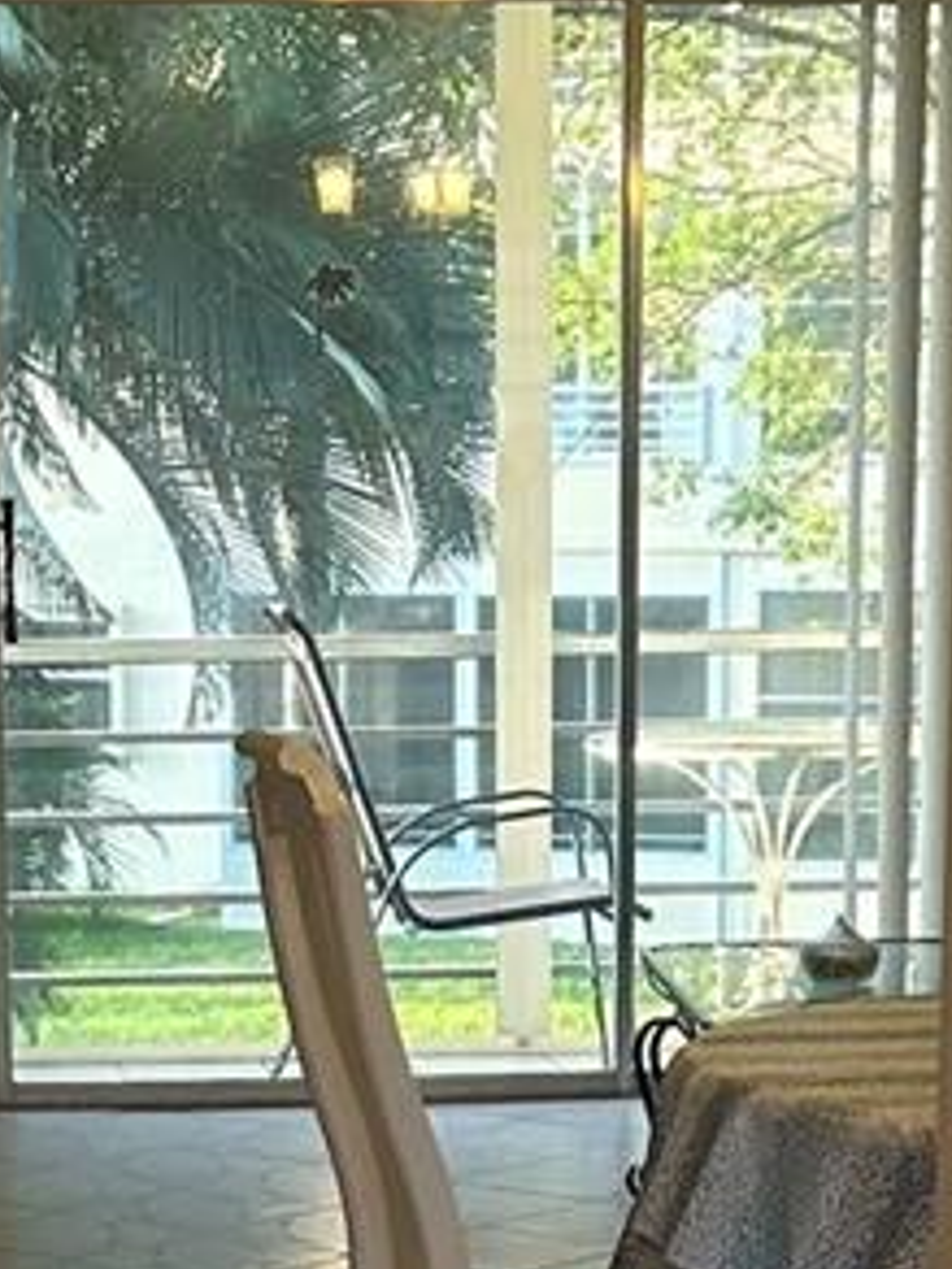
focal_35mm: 137
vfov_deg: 13.9
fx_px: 5024
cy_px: 1604
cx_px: 226
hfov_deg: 10.8
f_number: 1.5
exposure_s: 1/120
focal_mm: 5.7
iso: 80
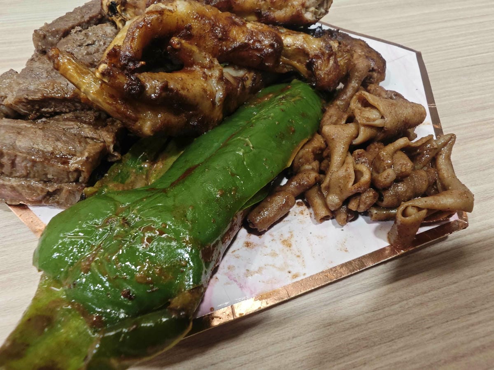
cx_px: 247
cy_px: 185
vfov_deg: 58.9
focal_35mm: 23
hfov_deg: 73.9
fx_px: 328
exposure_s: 1/30
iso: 125
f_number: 1.8
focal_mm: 2.03
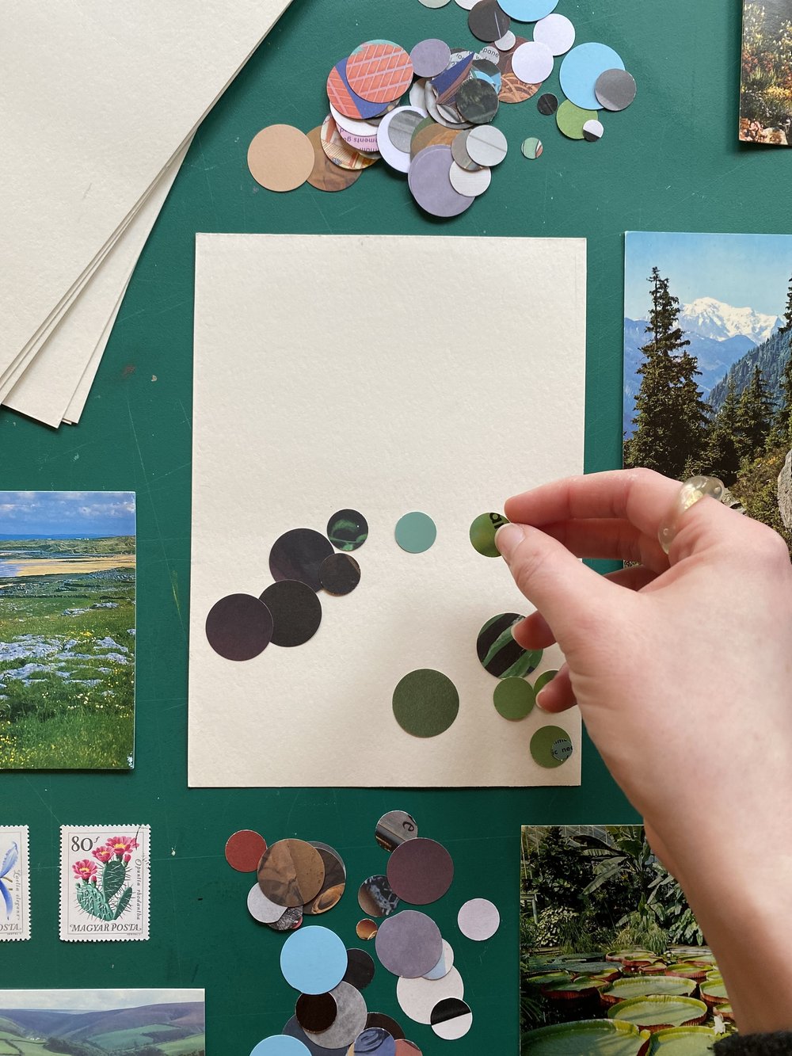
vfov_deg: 67.3
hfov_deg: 53.1
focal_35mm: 26
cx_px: 396
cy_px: 528
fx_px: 793
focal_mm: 4.25
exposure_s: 1/50
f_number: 1.8
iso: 80
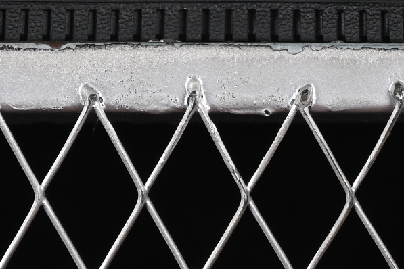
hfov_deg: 5.9
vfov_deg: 3.9
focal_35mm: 350
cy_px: -349
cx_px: 297
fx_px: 3927
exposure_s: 1/60
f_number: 6.3
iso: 160
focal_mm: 50
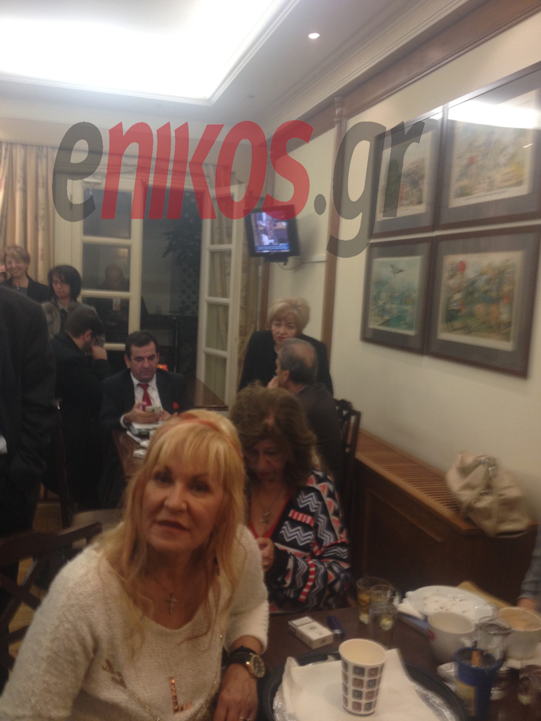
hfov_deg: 40.7
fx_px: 729
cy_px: 360
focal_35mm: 35
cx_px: 270
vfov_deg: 52.6
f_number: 2.4
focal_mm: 4.28
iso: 100
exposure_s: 1/20
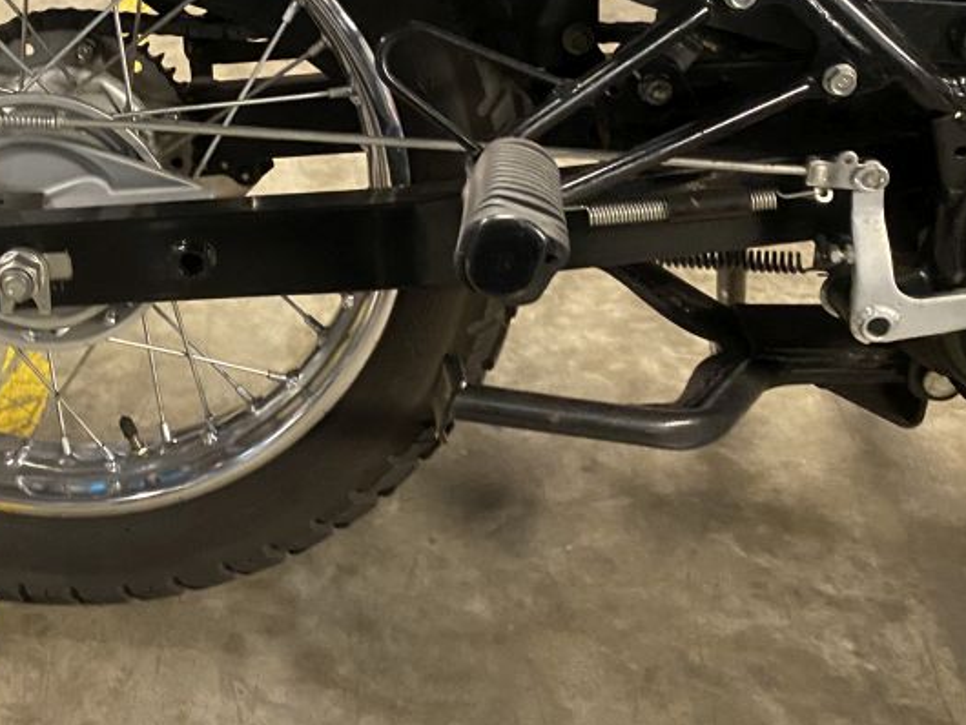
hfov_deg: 35.3
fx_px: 1452
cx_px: 153
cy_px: 232
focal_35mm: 52
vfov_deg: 27.9
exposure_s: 1/33
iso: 500
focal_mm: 4.25
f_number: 1.8
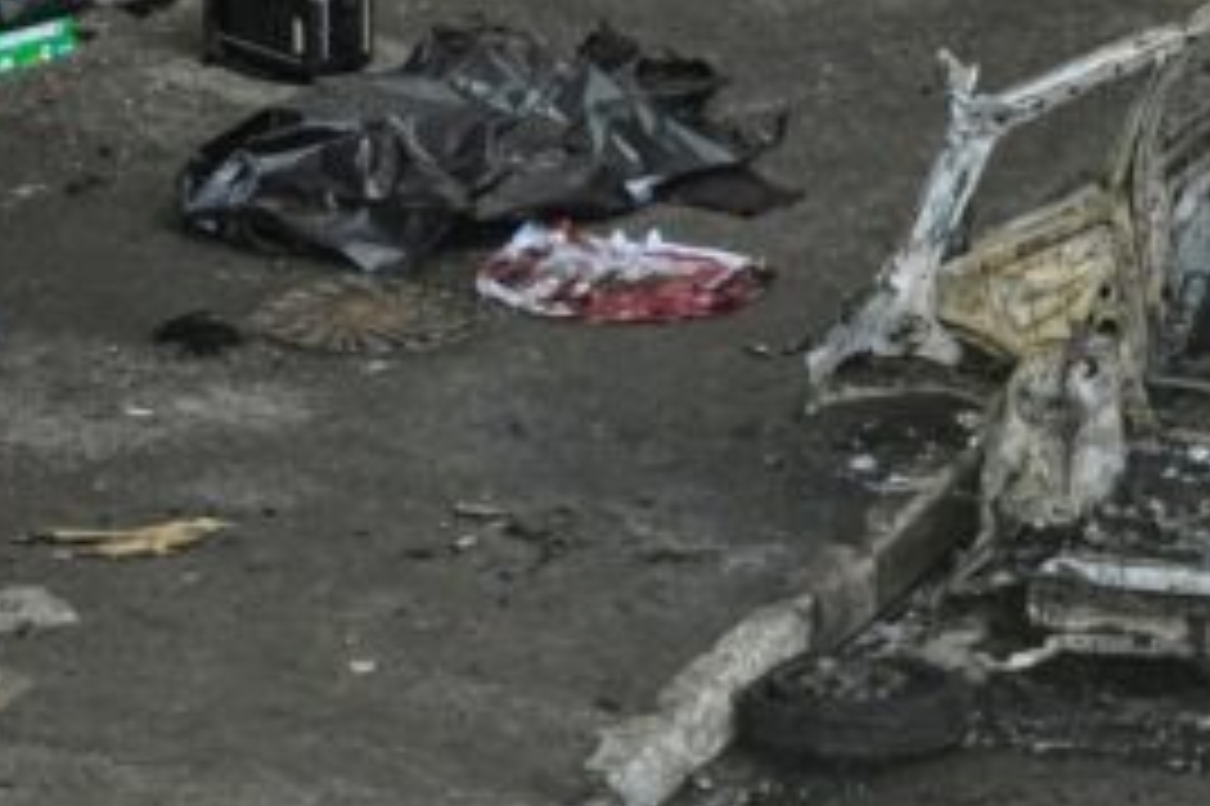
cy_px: -180
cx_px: 472
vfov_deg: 1.7
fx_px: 27711
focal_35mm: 825
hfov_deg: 2.5
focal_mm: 296
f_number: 5.6
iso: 2500
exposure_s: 1/500
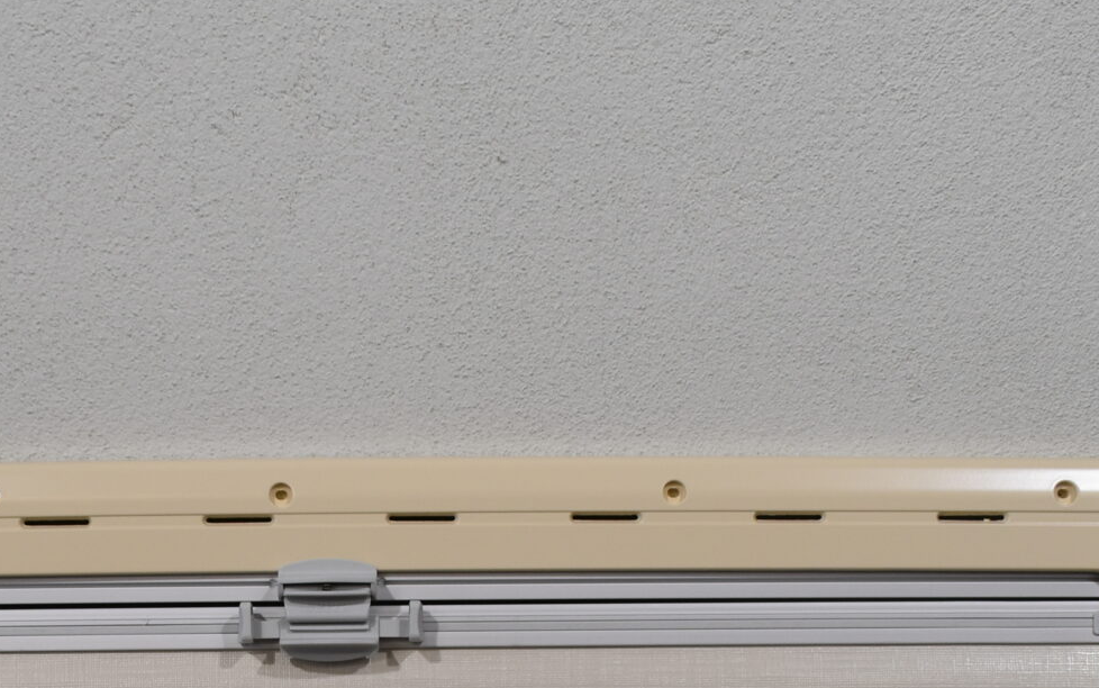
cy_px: 891
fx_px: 2397
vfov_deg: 15.5
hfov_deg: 25.7
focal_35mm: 80
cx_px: 353
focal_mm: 20
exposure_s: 1/125
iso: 250
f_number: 5.6
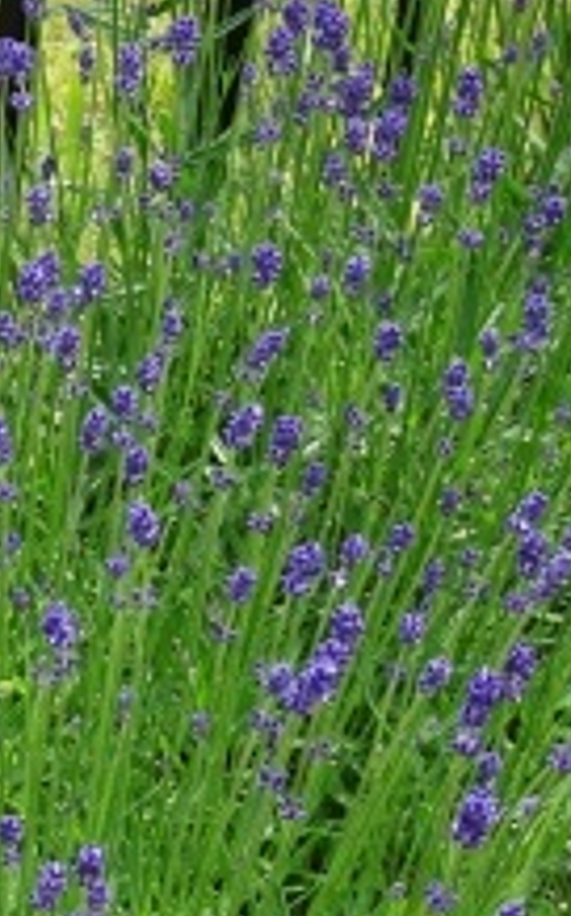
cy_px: 769
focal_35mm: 169
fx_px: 4213
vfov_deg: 12.3
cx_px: -292
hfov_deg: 7.6
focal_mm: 10.23
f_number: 4.5
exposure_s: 1/200
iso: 80
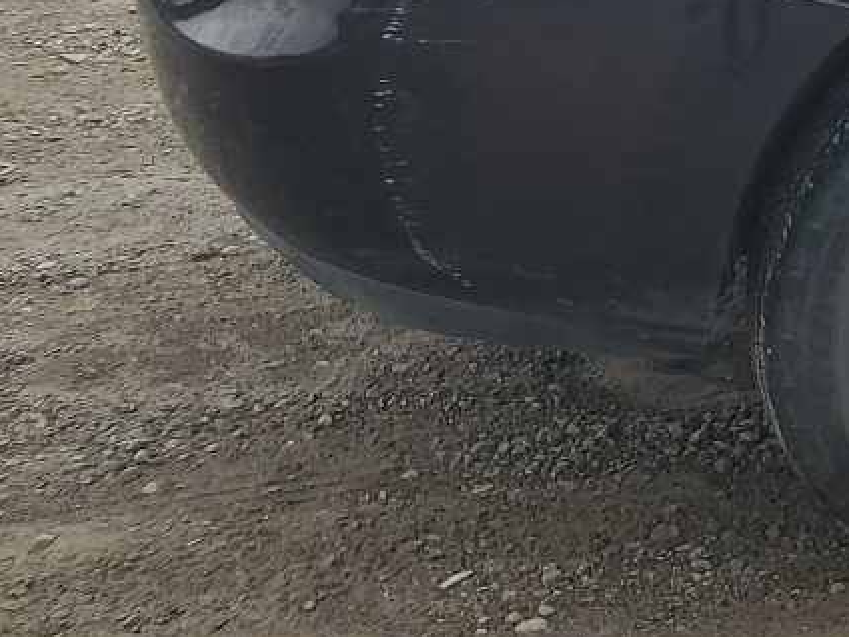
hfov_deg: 16.5
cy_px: -120
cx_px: 1566
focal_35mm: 98
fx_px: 2404
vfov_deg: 14.6
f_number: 1.5
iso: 50
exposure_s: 1/2500
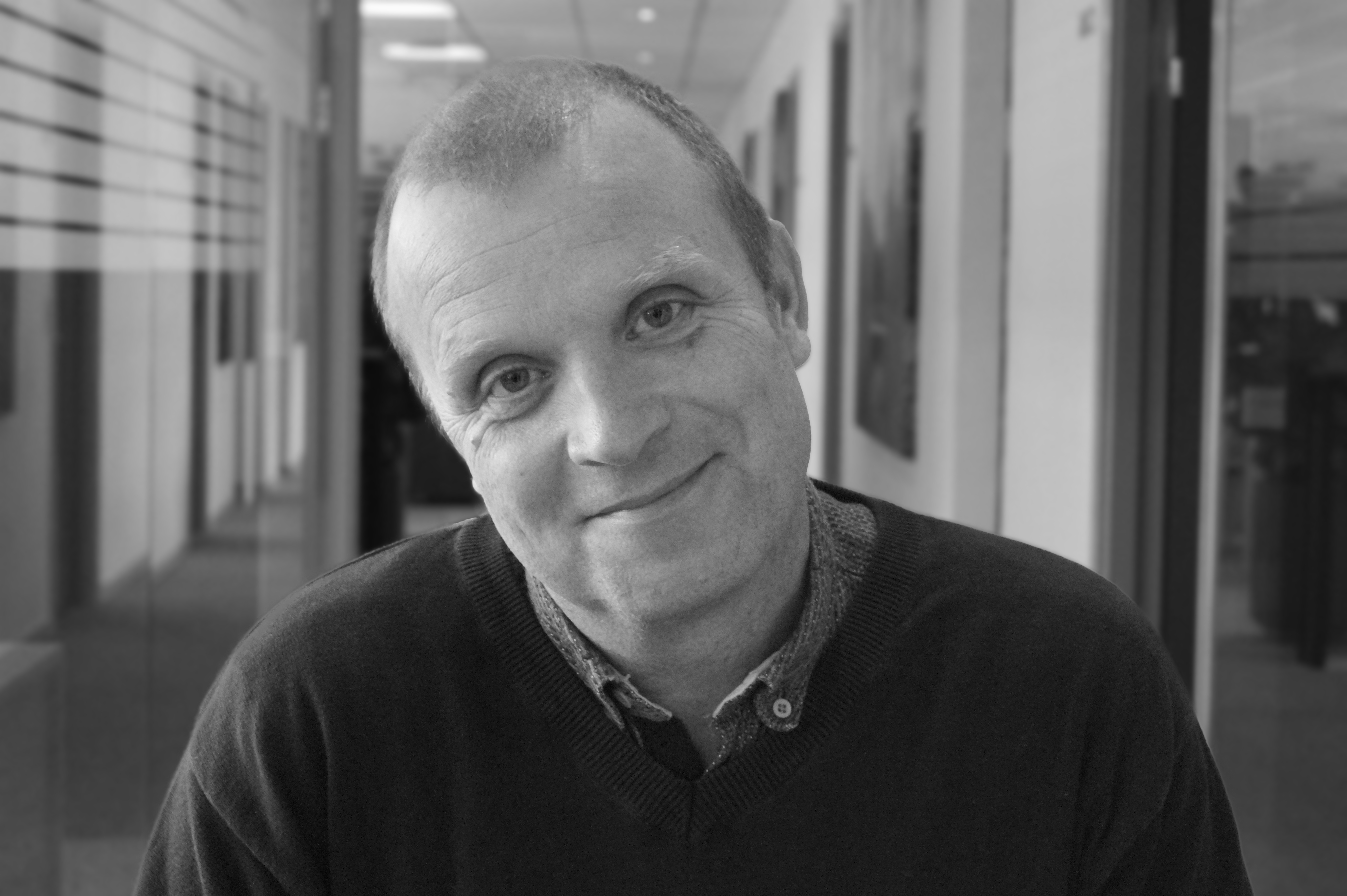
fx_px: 3085
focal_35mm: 82
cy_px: 448
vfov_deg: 16.5
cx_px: 674
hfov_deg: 24.6
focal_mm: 55
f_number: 10
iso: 3200
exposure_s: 1/80
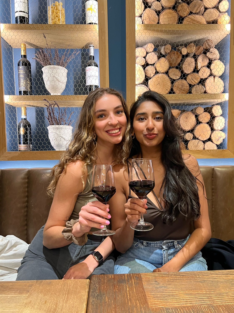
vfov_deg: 67.3
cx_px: 117
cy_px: 156
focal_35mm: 26
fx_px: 234
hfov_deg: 53.0
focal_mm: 5.7
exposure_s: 1/49
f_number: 1.5
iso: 500
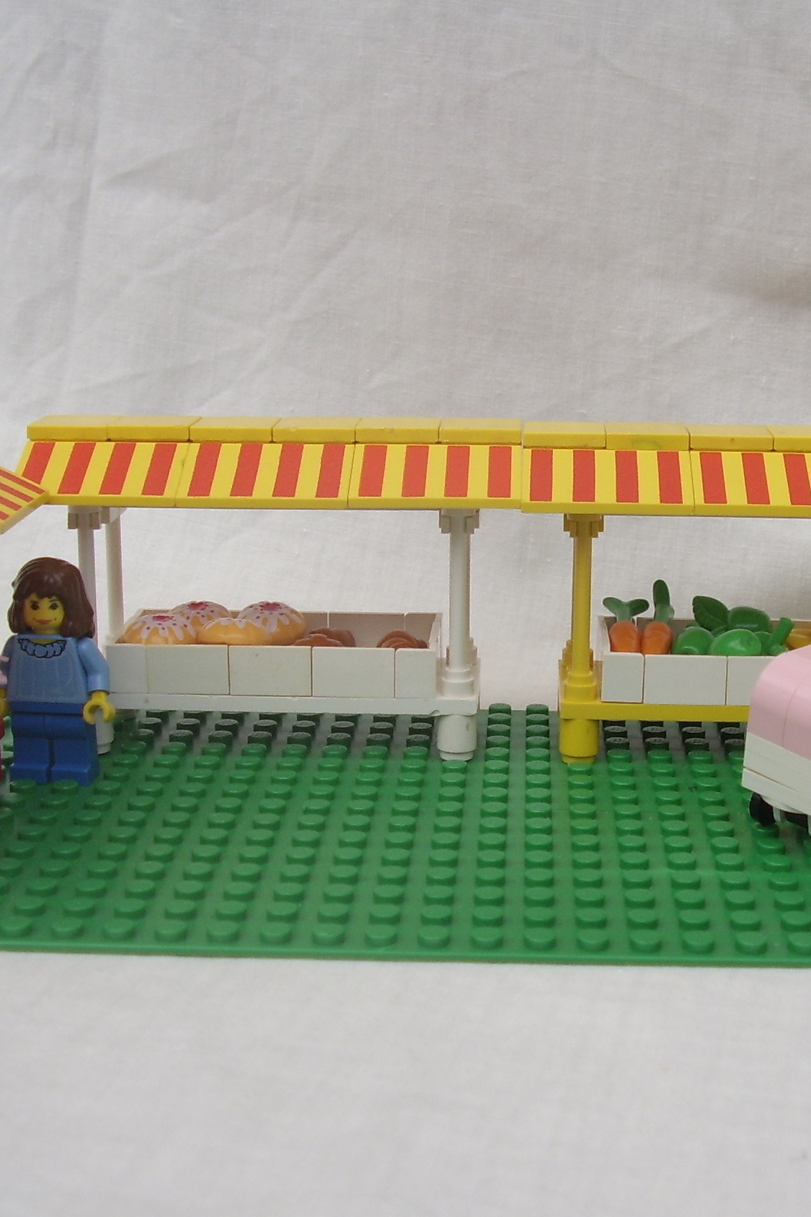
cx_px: 510
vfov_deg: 46.4
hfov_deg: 31.7
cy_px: 605
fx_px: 1419
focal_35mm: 42
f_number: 2.9
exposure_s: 1/148
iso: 71
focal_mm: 5.8
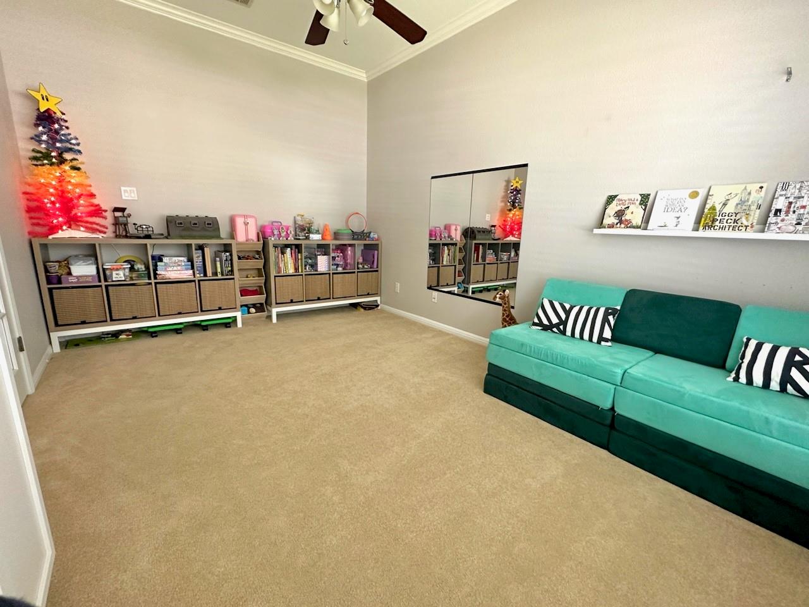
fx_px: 327
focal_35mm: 14
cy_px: 304
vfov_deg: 85.7
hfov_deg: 102.1
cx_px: 404
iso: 250
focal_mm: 2.22
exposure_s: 1/60
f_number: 2.2
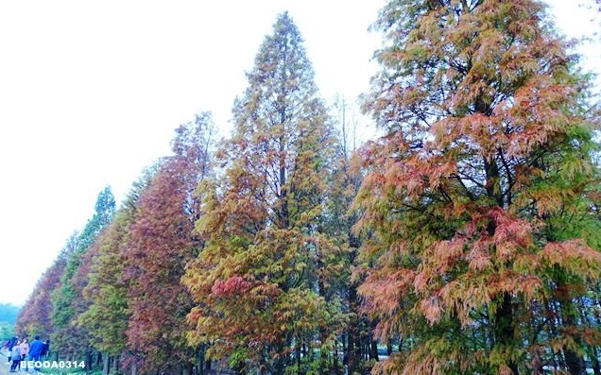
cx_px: 304
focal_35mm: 25
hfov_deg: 72.6
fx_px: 409
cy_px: 195
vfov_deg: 49.2
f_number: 1.8
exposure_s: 1/30
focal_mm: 8.8
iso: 250
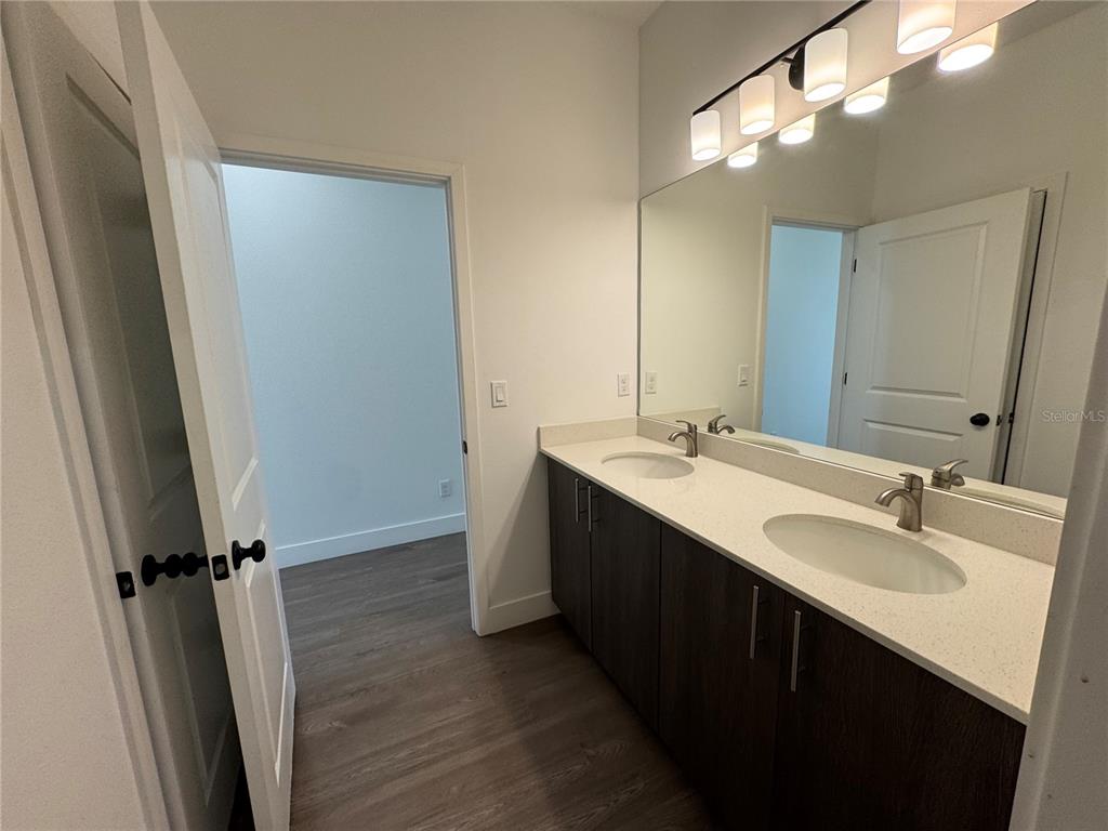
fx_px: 448
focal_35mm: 14
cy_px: 416
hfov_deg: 102.1
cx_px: 554
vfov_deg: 85.7
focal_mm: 2.22
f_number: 2.2
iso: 80
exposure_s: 1/120
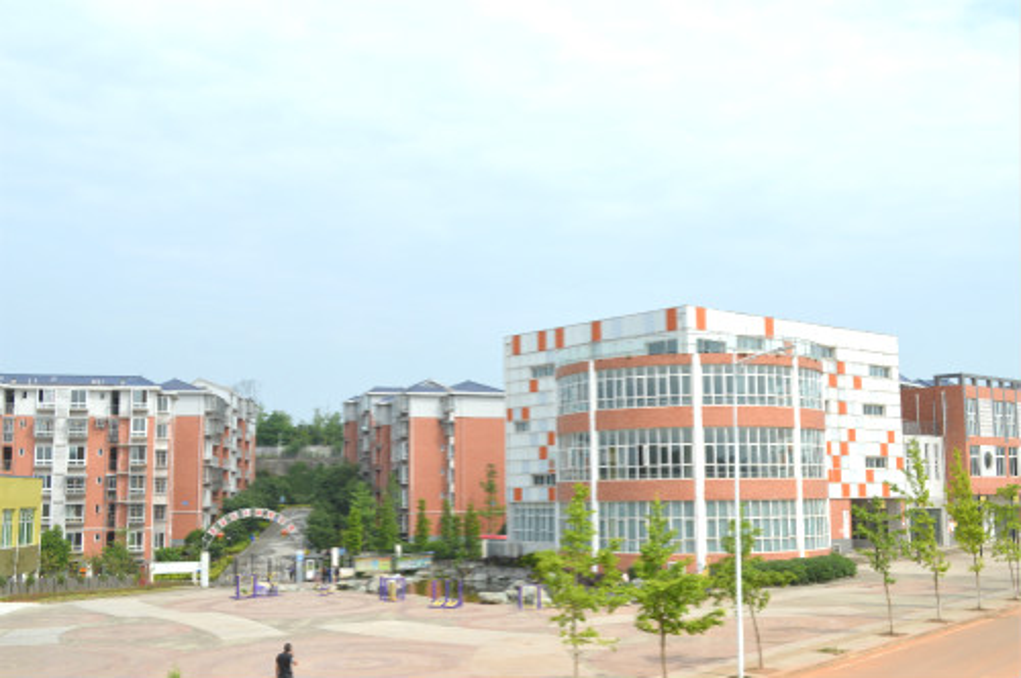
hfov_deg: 49.6
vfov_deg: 34.1
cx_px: 510
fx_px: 1105
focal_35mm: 39
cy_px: 339
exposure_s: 1/250
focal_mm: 26
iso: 100
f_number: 8
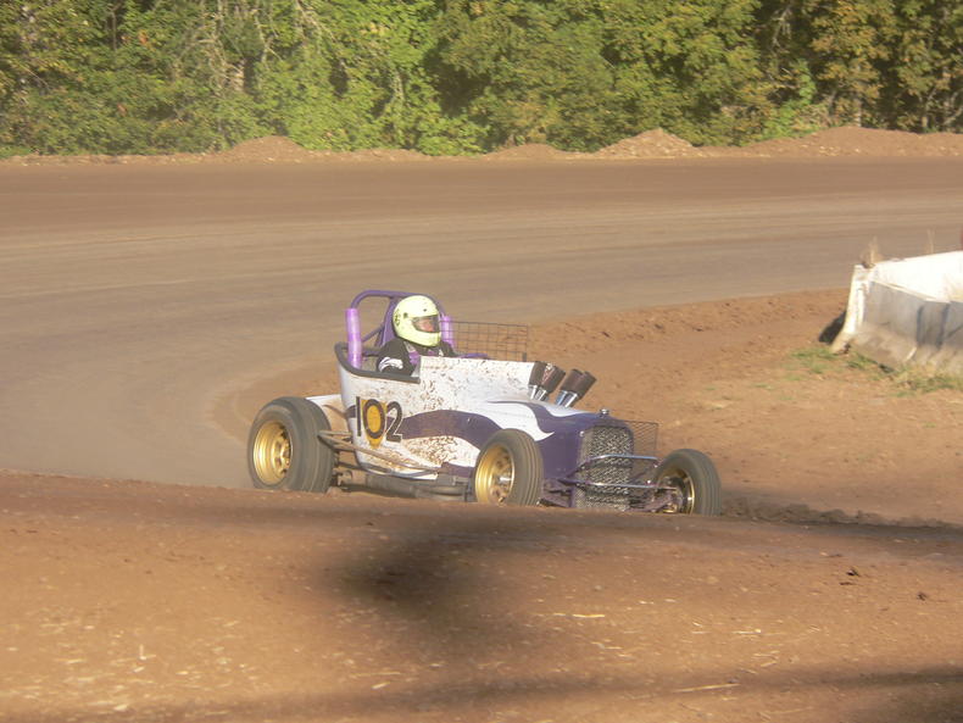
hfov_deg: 8.8
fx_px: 6289
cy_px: 362
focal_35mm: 226
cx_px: 482
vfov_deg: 6.6
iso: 80
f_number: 4
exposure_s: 1/250
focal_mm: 37.6
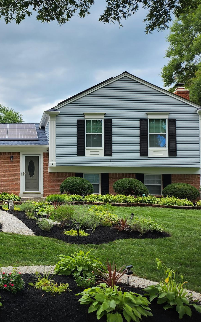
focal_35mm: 37
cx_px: -9
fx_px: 324
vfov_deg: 52.7
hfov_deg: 31.3
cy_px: 164
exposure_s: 1/460
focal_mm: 5
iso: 50
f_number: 1.8
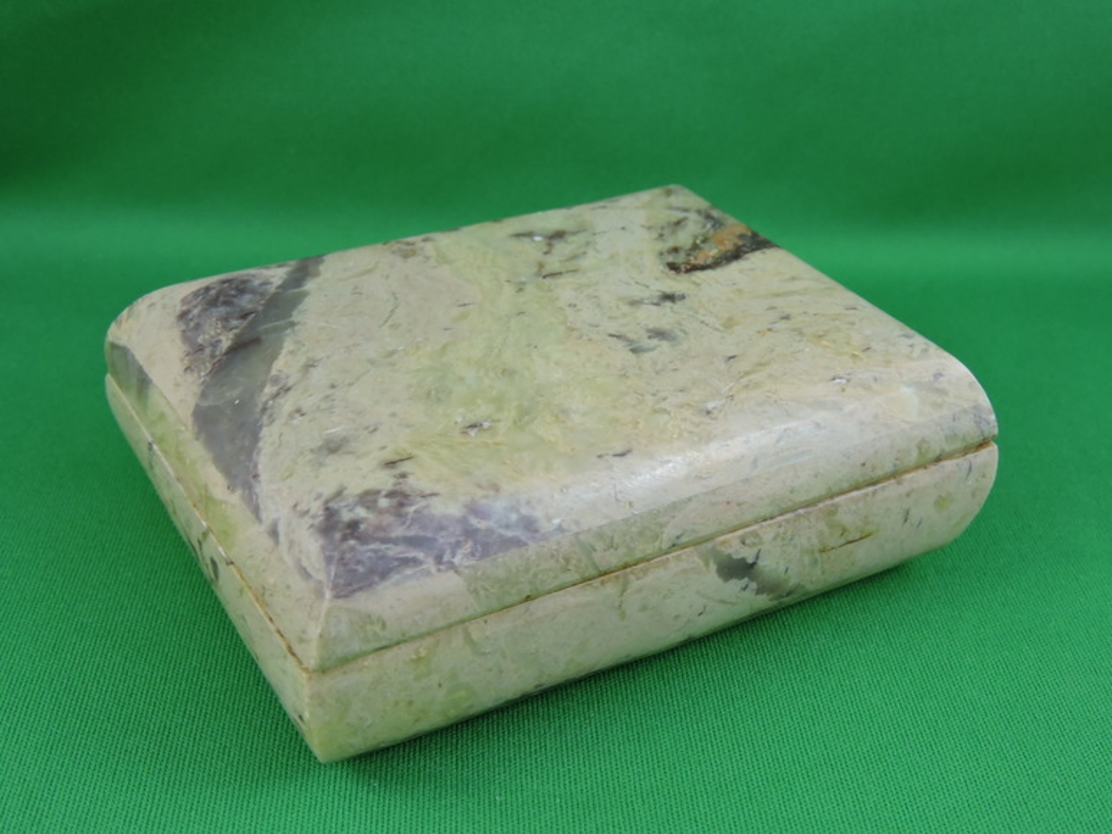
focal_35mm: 45
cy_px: 417
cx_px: 556
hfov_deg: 42.1
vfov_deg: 32.2
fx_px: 1446
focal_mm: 8.1
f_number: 4
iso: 450
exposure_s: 1/125
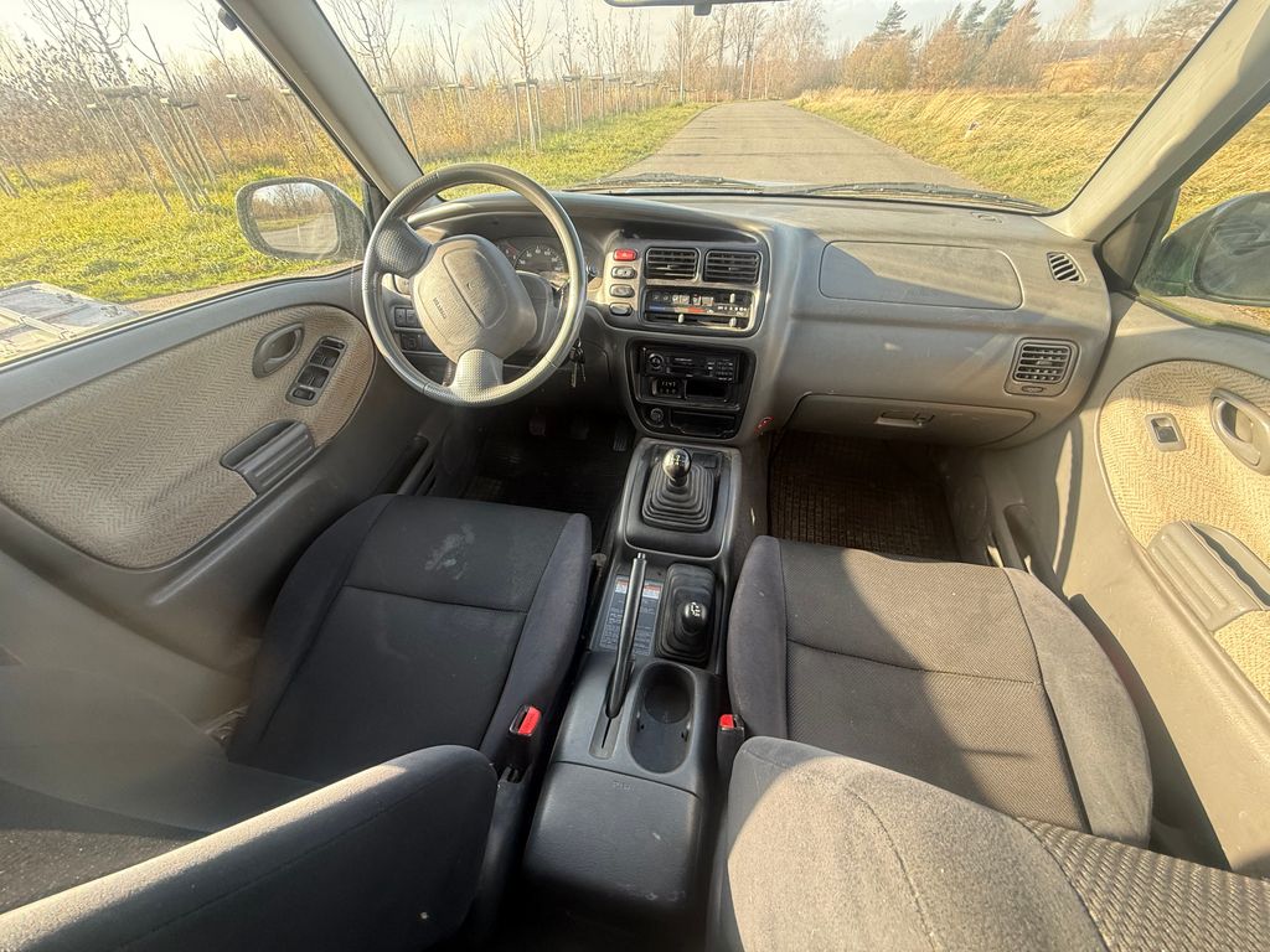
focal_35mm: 14
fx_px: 514
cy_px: 476
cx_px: 635
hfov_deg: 102.1
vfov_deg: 85.7
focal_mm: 2.22
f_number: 2.2
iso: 125
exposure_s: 1/99
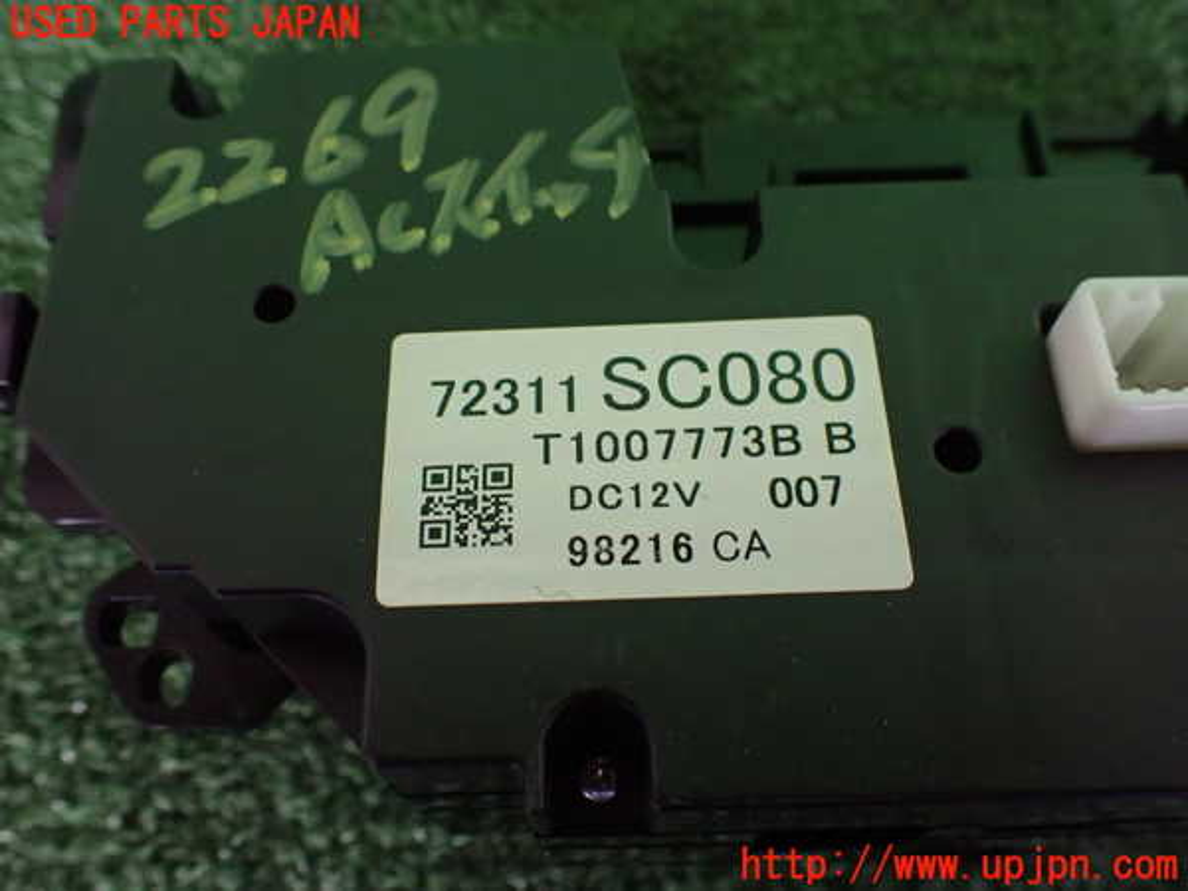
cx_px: 594
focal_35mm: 30
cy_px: 446
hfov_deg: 60.0
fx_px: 1030
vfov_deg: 46.8
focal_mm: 5.4
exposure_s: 1/60
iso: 800
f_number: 2.3
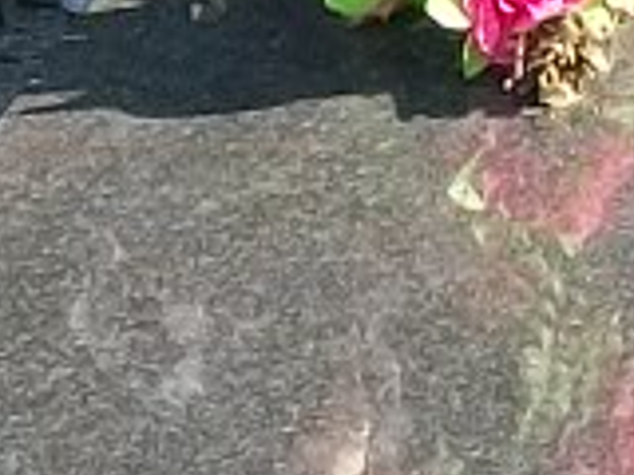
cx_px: 571
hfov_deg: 6.9
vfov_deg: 5.1
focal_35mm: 288
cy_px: -36
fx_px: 5275
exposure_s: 1/250
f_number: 2.7
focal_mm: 6
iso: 80
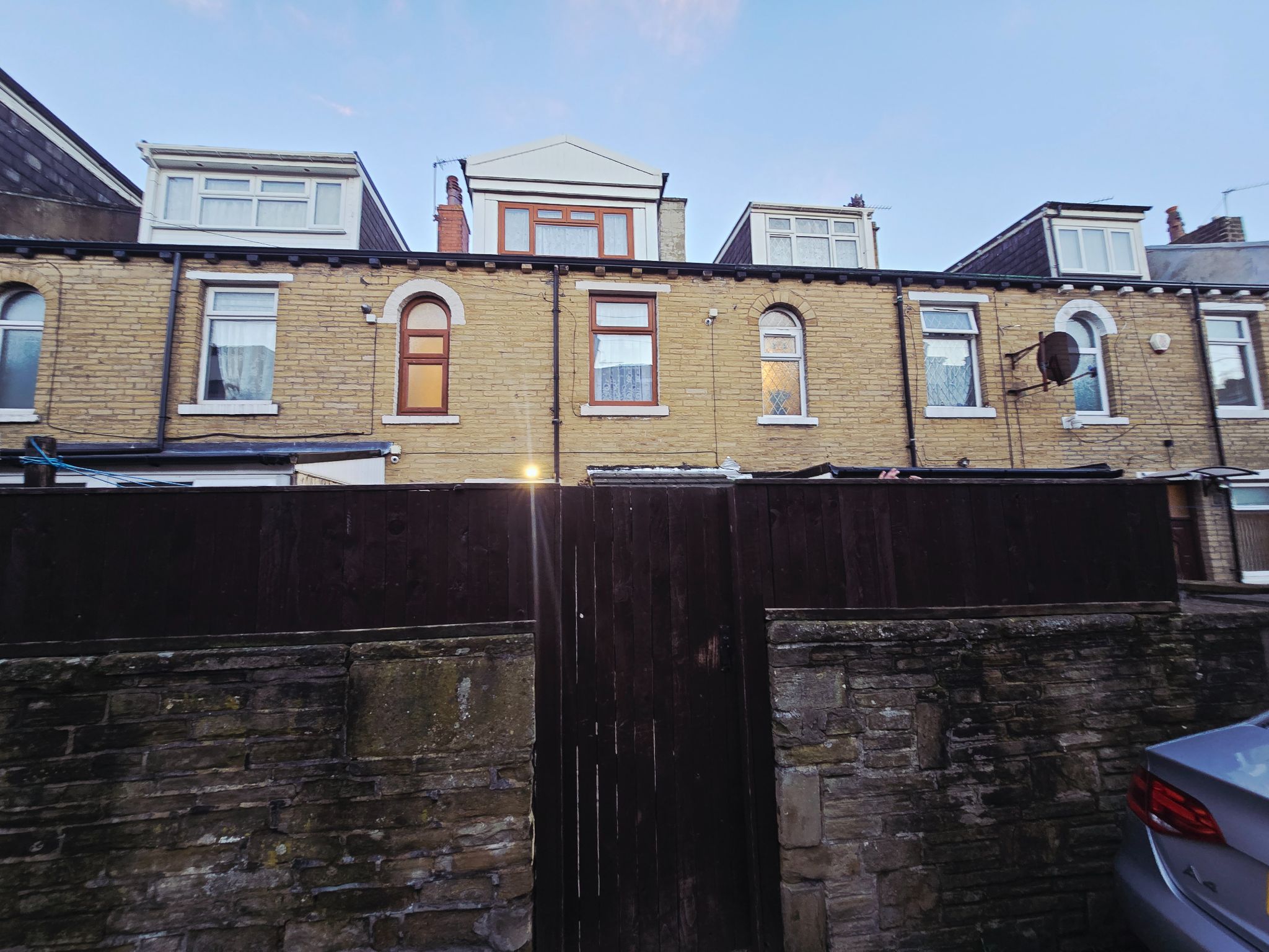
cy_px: 476
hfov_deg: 106.2
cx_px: 634
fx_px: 477
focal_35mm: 13
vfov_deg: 89.9
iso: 125
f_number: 2.2
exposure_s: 1/50
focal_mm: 2.2
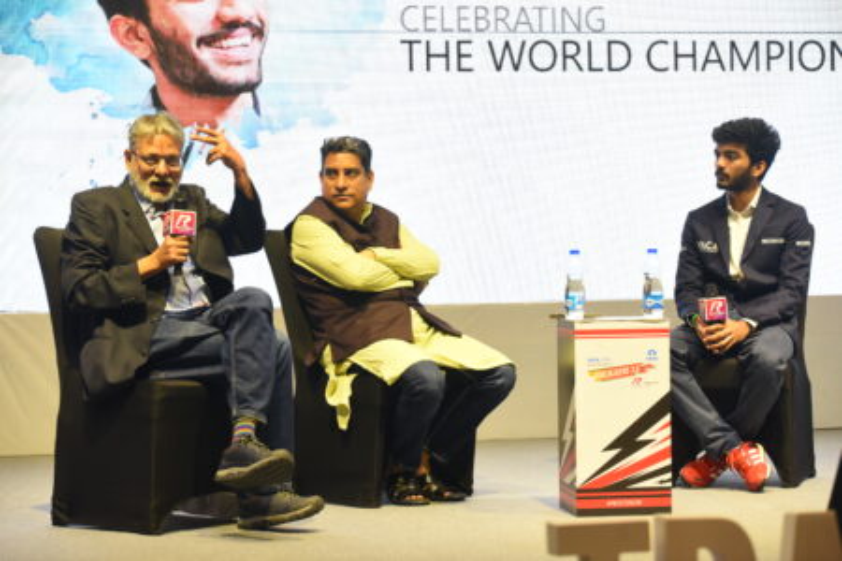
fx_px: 3157
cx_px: 421
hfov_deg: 15.2
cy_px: 280
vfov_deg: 10.2
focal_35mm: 135
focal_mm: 135
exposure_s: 1/160
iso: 640
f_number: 3.5
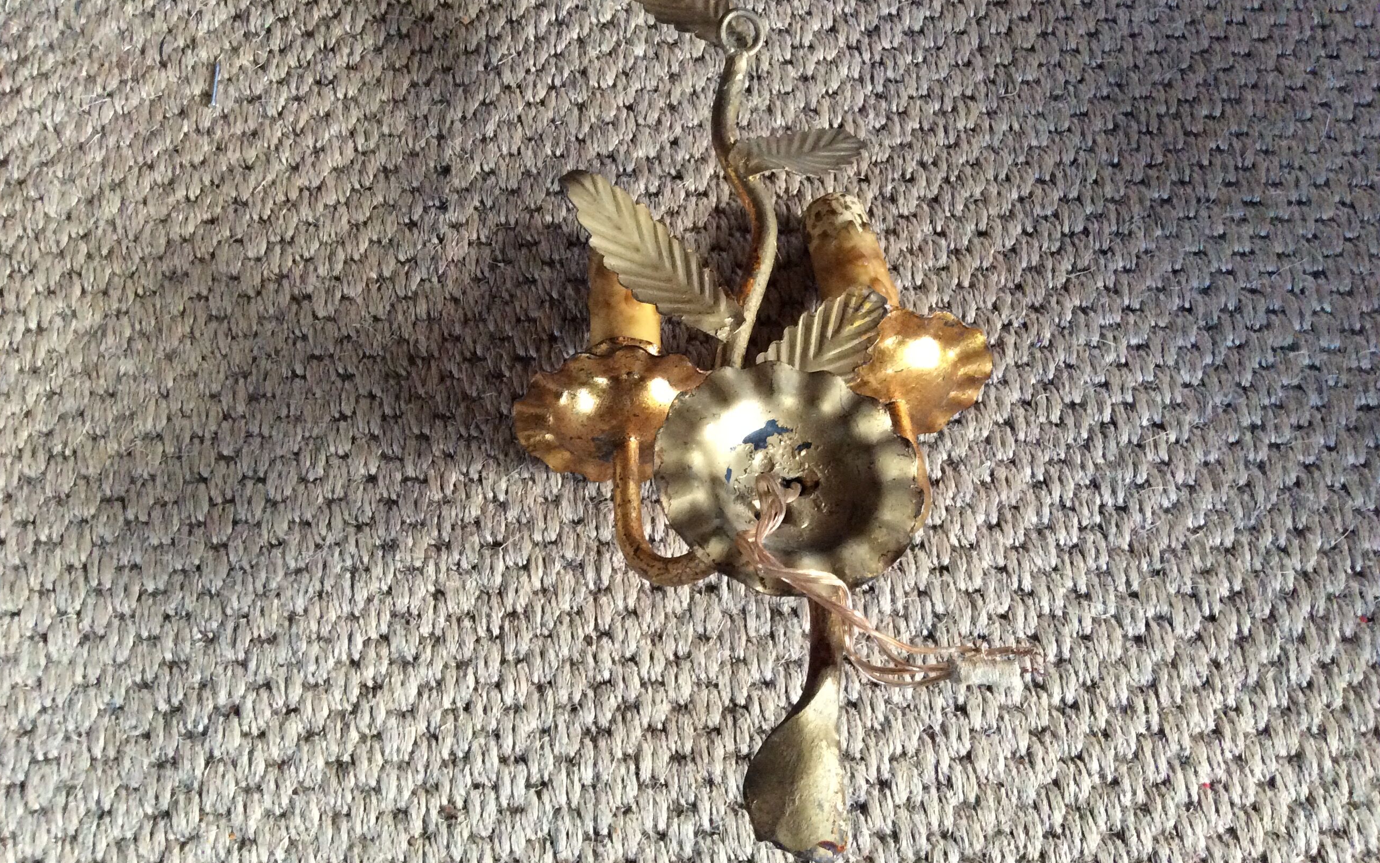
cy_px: 387
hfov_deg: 56.7
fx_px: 1279
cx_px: 689
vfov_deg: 37.2
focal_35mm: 34
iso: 320
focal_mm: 3.3
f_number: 2.4
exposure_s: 1/25
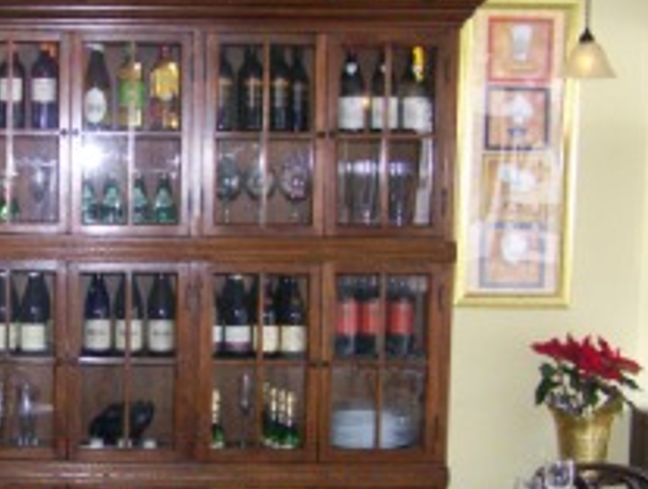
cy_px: 304
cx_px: 36
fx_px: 1538
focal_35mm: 82
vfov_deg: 18.0
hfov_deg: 23.0
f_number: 2.8
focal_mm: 6.3
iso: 200
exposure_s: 1/60
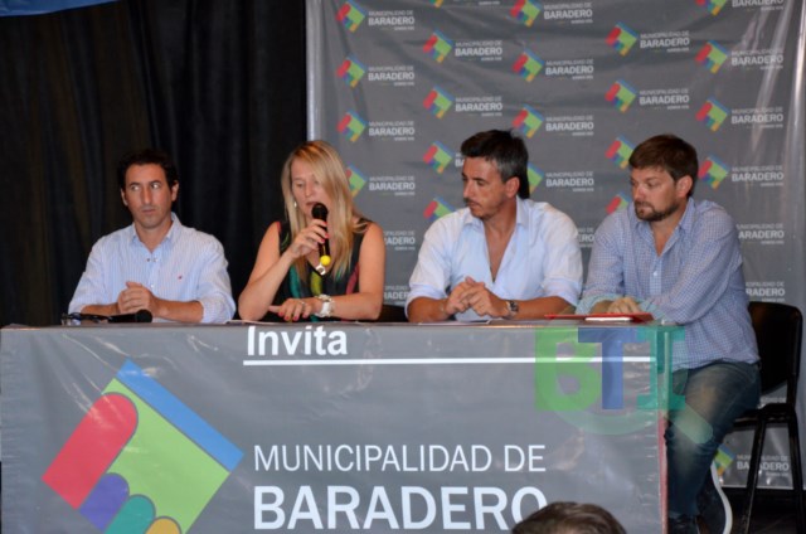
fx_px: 2849
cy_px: 267
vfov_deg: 10.7
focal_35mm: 128
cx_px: 403
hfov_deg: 16.1
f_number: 6.3
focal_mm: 85
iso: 2000
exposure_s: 1/60
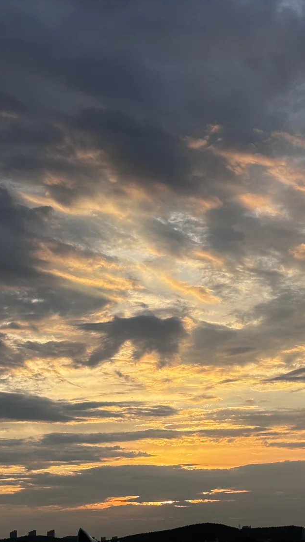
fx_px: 1049
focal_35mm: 73
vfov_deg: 28.9
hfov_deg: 16.5
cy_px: 339
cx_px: 198
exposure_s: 1/1017
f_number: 1.6
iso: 32
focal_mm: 5.96
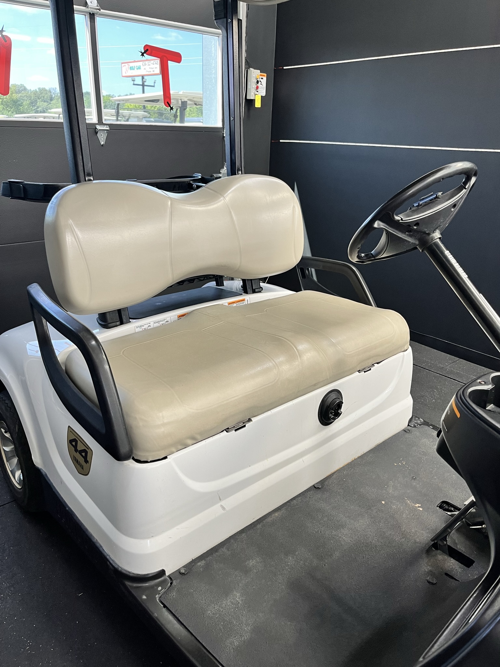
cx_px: 250
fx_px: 501
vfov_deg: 67.3
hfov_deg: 53.1
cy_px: 334
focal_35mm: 26
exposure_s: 1/60
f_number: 1.6
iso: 100
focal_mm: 5.1
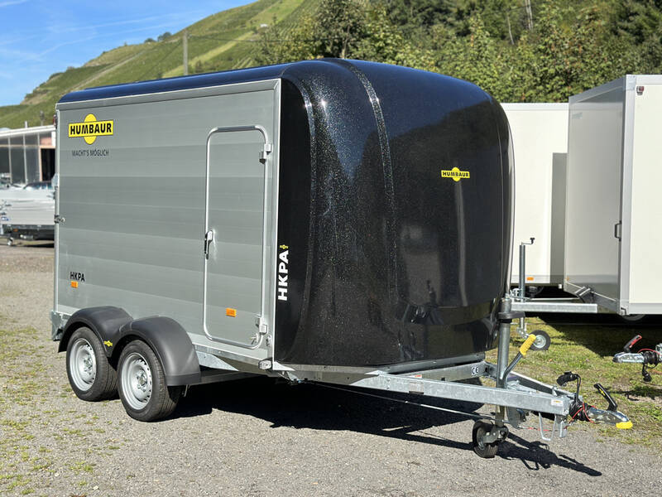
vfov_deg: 30.3
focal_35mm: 48
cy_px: 248
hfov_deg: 39.7
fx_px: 918
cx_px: 331
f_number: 1.78
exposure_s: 1/3876
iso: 100
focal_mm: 6.86
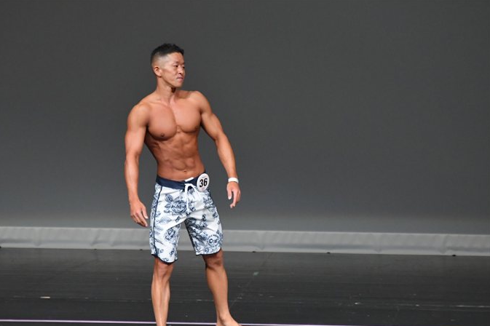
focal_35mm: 397
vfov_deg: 3.5
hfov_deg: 5.2
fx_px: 5401
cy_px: 185
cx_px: 210
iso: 4000
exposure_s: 1/400
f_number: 5.6
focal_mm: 230
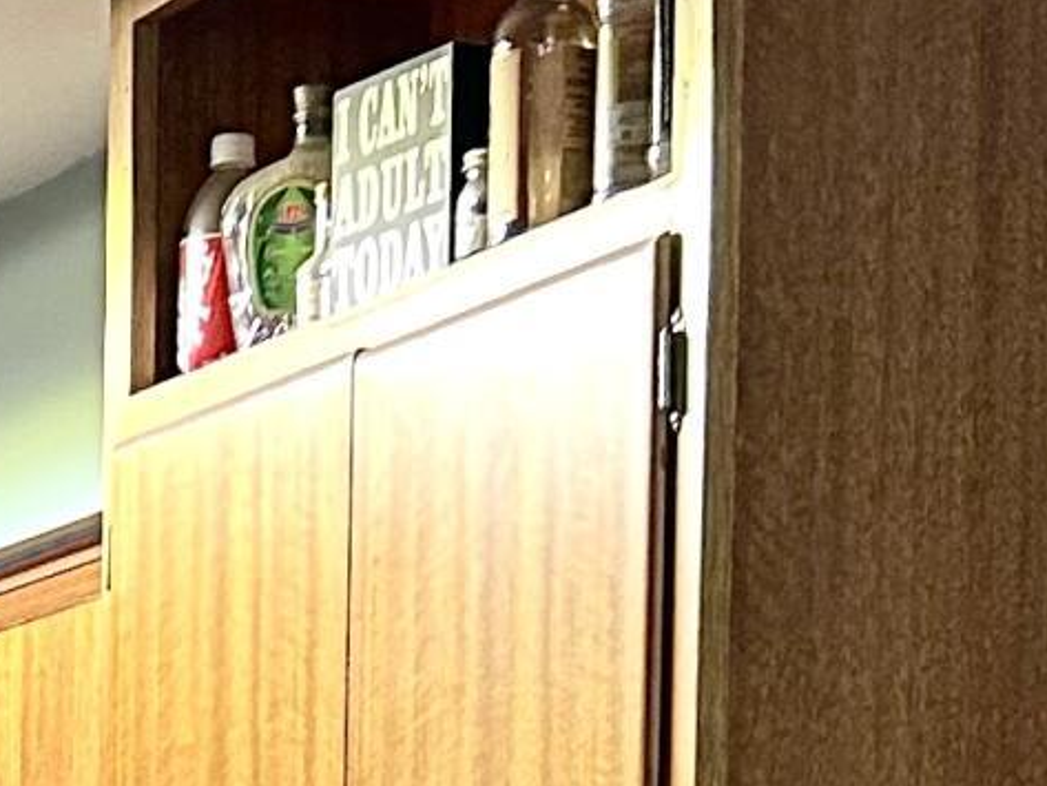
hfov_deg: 11.4
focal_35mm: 165
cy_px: 1652
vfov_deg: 8.5
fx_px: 4992
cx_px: -571
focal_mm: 5.7
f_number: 1.5
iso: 160
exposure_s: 1/60
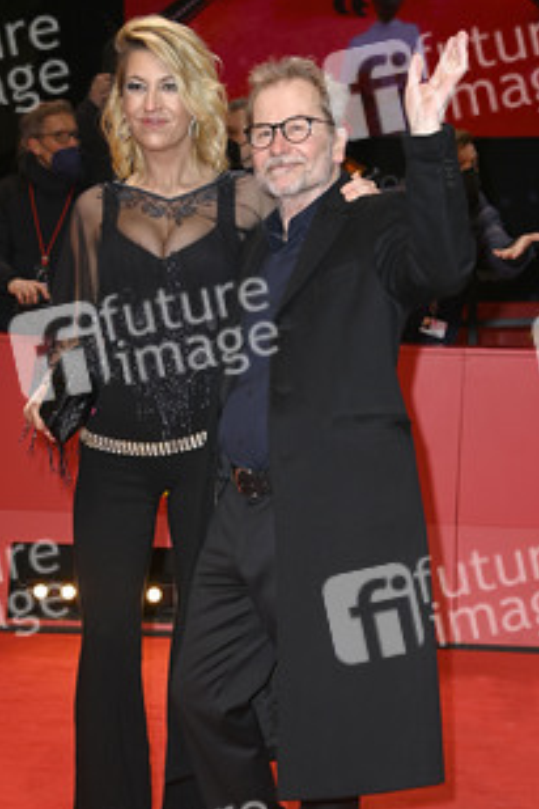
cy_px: 471
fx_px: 1684
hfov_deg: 18.2
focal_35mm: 75
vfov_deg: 27.0
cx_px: 220
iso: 640
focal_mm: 58
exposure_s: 1/160
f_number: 5.6
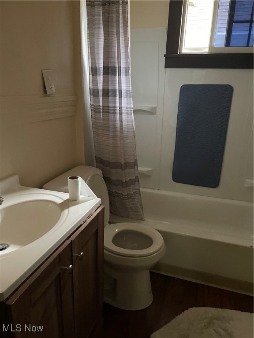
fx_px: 254
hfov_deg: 53.1
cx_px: 127
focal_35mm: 26
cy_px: 169
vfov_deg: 67.3
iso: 800
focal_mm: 4.2
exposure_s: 1/30
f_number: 1.6
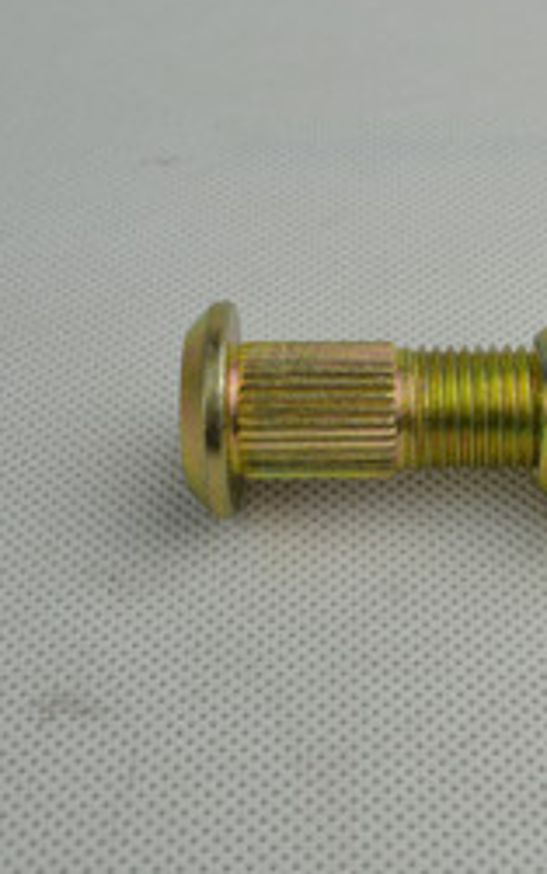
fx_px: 1740
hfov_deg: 17.6
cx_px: 477
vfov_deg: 28.2
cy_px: 420
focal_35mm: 73
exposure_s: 1/125
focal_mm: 24
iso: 280
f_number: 8
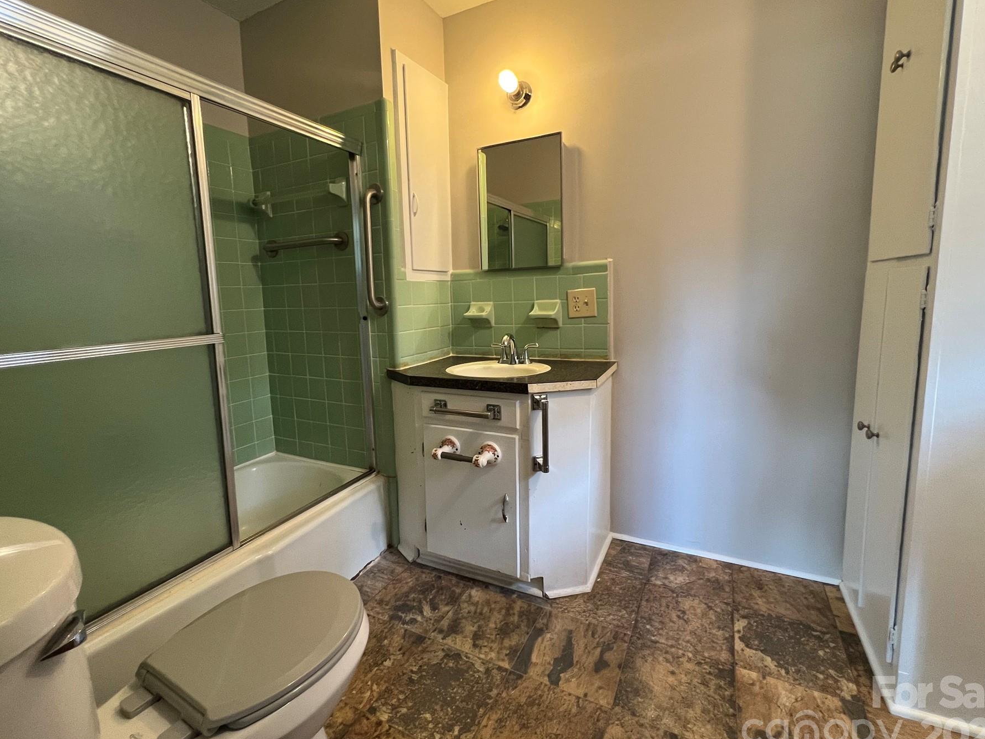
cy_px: 354
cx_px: 487
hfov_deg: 98.2
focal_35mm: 15
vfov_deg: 81.7
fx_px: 427
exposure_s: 1/60
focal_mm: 1.57
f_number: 1.8
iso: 250
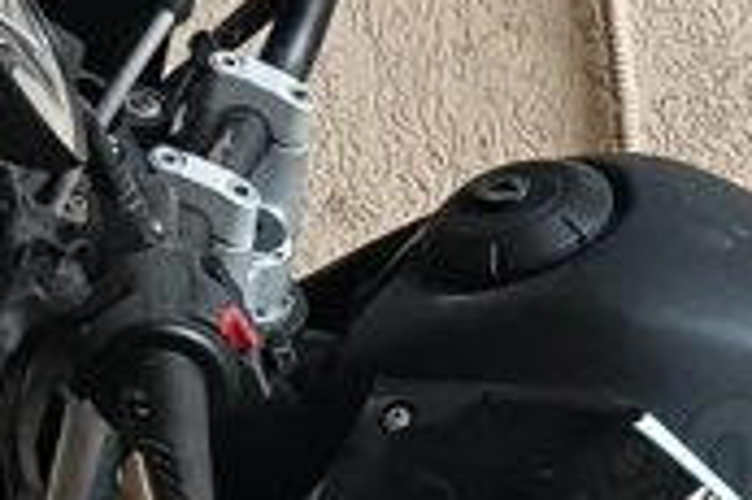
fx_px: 4529
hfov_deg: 9.2
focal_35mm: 217
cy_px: 1878
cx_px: 1195
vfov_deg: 5.6
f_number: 1.9
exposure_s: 1/100
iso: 366
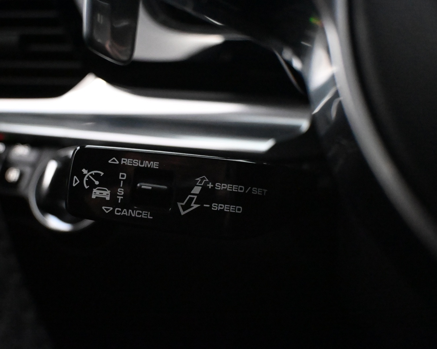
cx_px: 183
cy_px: 174
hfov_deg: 39.2
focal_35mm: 47
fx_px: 612
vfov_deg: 31.9
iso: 12800
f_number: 4.5
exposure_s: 1/100
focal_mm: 27.5
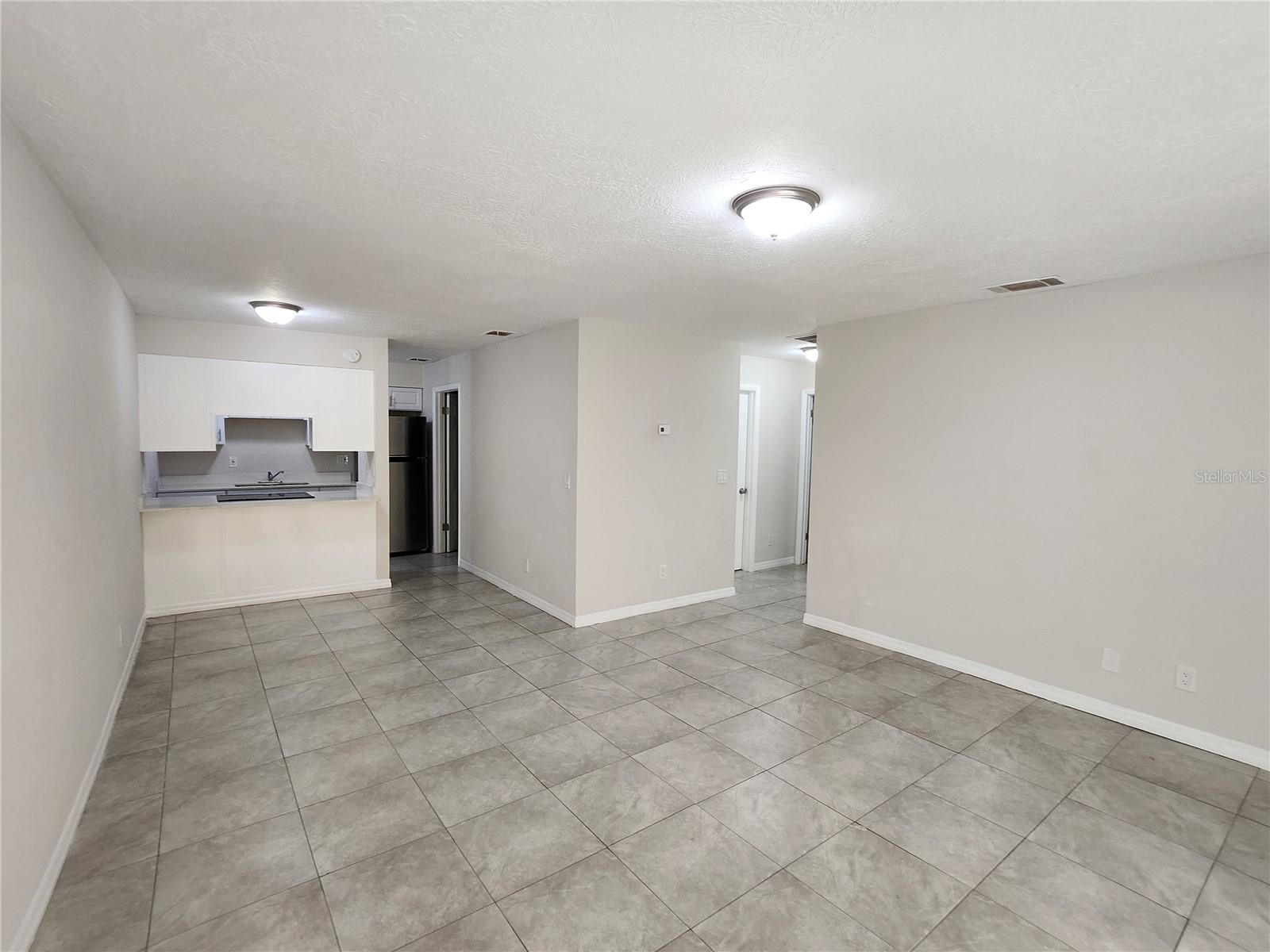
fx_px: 477
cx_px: 635
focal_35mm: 13
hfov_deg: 106.2
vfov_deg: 89.9
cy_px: 476
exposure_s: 1/60
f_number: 2.2
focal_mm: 1.7
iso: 125
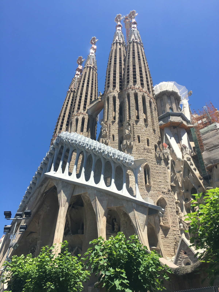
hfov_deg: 48.2
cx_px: 110
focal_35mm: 29
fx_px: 245
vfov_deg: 61.7
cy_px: 146
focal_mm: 4.15
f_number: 2.2
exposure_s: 1/1166
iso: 25
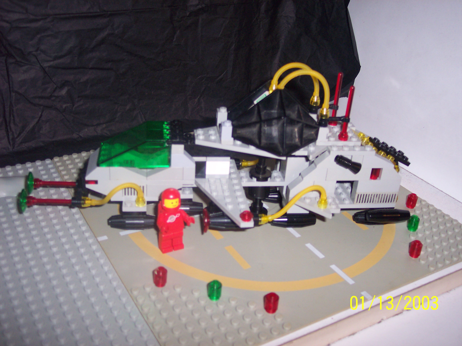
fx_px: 507
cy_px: 173
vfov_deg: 37.7
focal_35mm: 38
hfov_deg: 49.0
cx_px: 231
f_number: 2.8
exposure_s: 1/30
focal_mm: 8
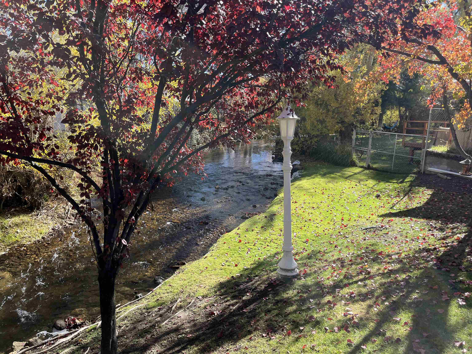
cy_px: 177
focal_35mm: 26
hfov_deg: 67.3
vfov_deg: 53.1
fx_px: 355
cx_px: 236
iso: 50
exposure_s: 1/810
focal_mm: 5.1
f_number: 1.6
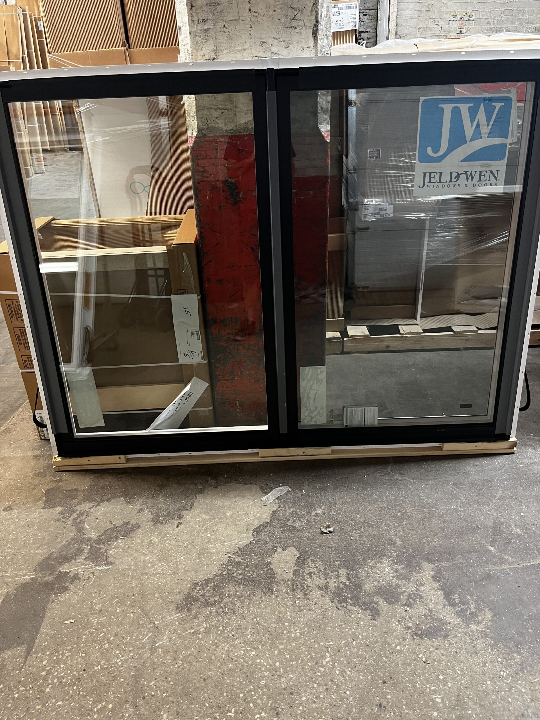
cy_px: 360
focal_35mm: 26
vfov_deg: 67.3
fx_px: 541
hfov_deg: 53.1
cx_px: 270
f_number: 1.6
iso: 320
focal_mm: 5.1
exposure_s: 1/42
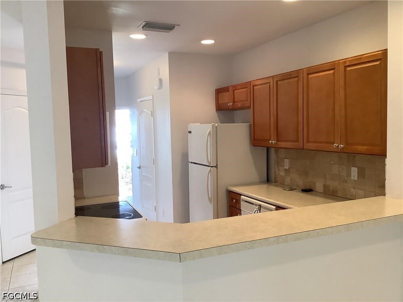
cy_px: 151
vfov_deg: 45.4
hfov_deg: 58.4
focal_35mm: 31
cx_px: 202
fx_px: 361
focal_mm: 3.3
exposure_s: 1/60
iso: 125
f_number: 2.4
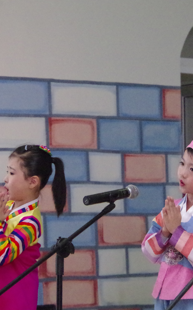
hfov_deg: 6.5
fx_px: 1708
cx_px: 169
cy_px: 155
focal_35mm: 203
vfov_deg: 10.3
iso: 12800
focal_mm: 88
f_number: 7.1
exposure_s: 1/3200
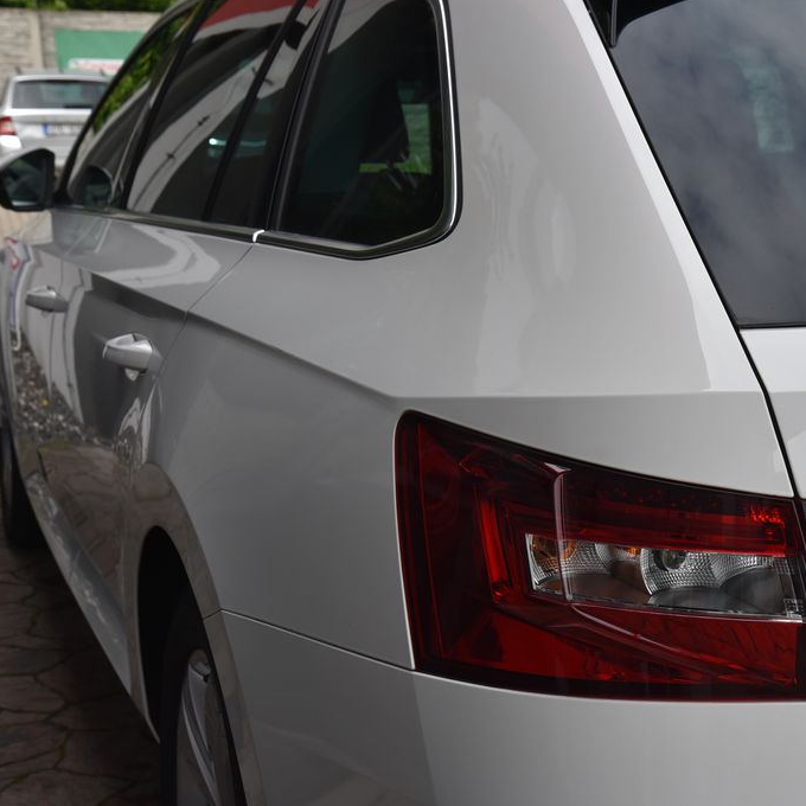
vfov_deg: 26.9
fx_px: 1686
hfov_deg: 26.7
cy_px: 403
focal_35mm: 64
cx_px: 548
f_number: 10
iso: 500
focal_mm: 50
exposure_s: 1/400
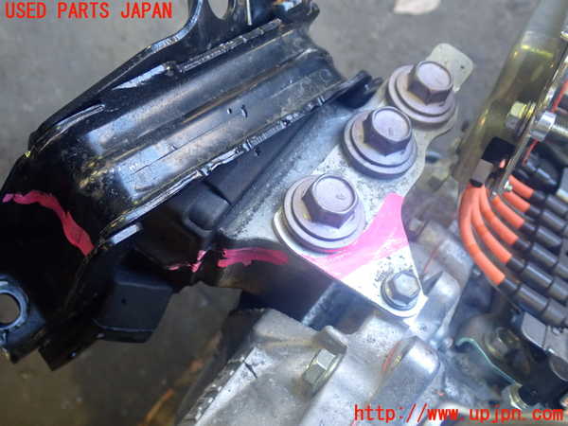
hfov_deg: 45.8
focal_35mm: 41
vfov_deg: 35.1
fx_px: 673
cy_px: 213
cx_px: 284
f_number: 2.8
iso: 400
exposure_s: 1/40
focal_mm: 7.31
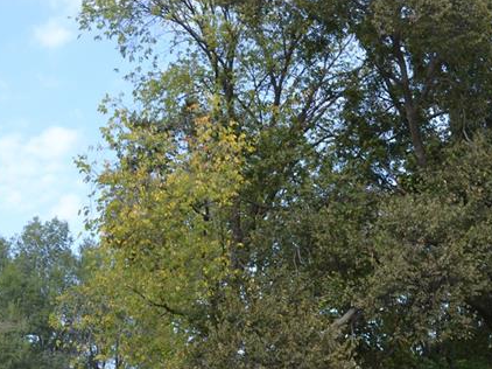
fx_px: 1293
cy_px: 376
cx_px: 338
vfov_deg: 15.9
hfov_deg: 21.4
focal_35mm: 91
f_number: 5
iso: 100
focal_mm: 26
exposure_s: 1/200
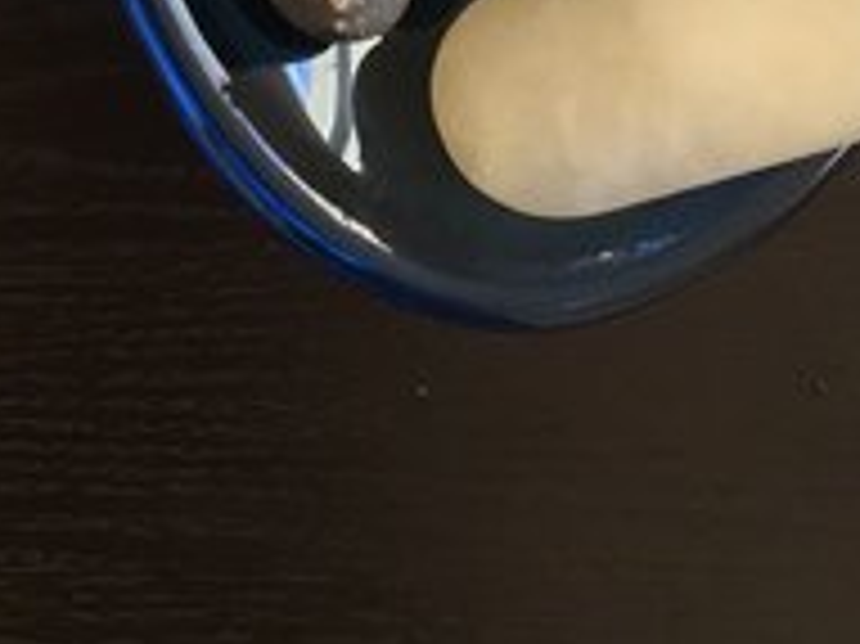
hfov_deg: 20.7
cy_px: -315
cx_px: -54
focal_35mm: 91
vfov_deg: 15.1
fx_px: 2259
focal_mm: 4.15
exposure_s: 1/120
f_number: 2.2
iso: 50
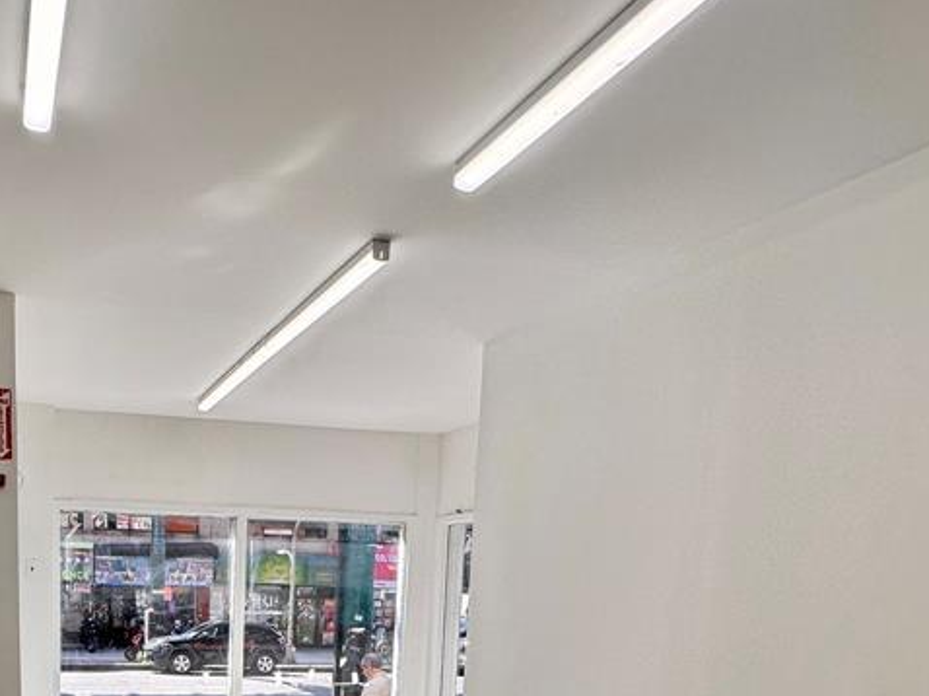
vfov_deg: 41.3
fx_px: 805
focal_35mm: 30
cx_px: 171
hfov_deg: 55.3
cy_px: 680
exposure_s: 1/211
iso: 40
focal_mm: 2.22
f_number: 2.2
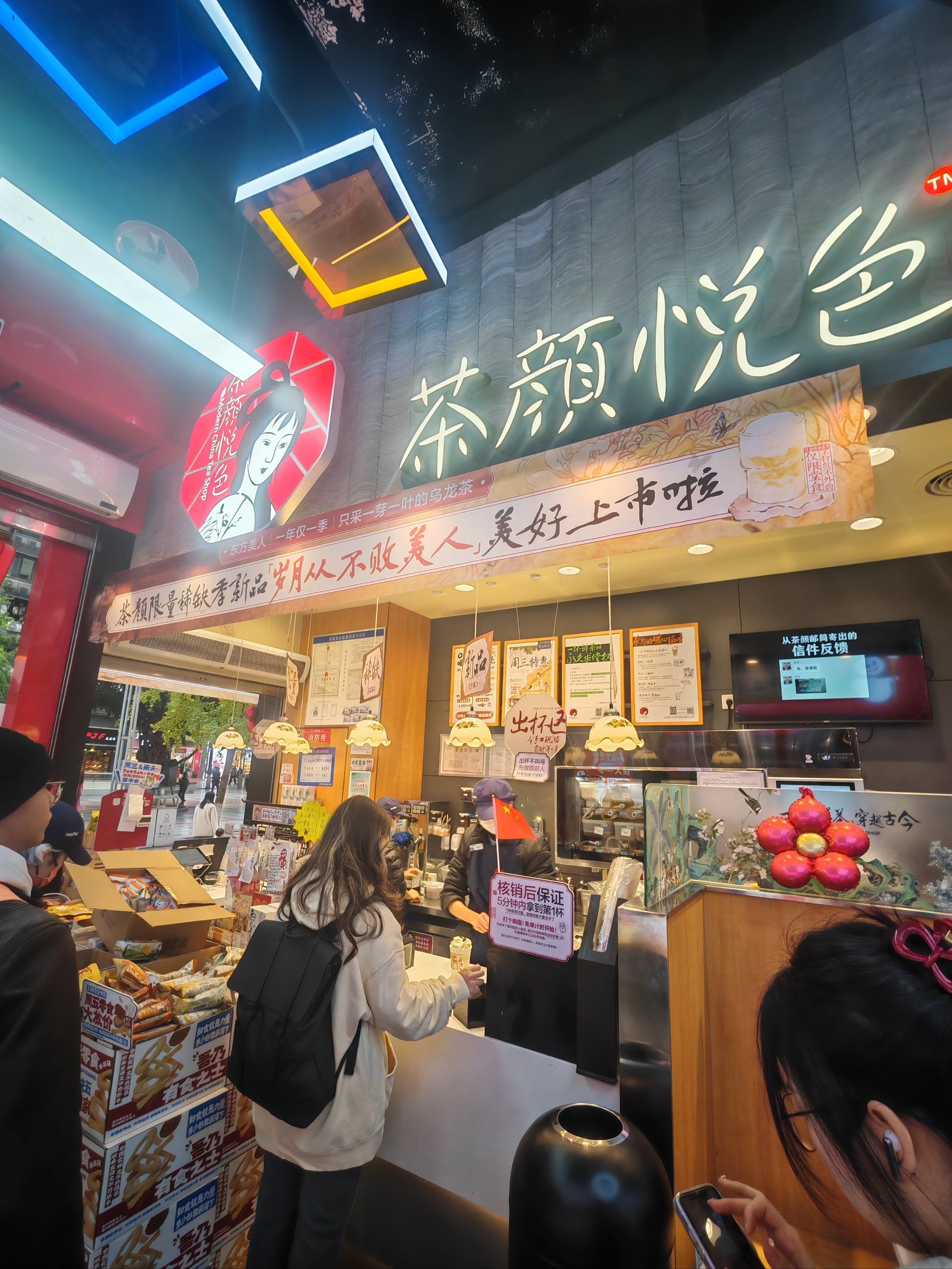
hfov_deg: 78.1
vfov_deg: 94.5
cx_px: 476
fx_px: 587
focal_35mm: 16
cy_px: 634
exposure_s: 1/50
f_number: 2.2
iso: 50
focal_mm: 1.96
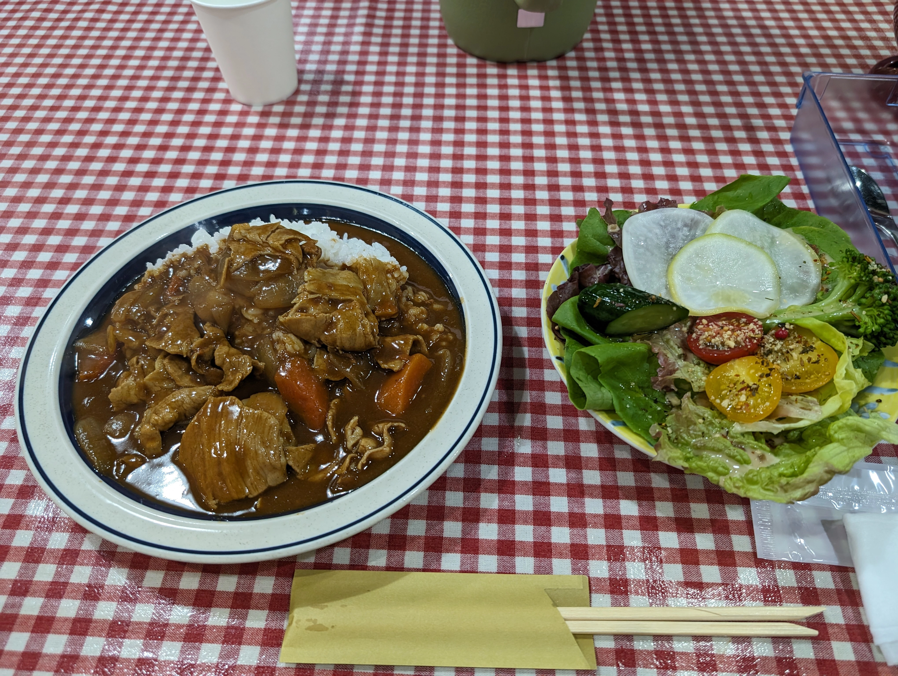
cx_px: 449
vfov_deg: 56.9
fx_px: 623
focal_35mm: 24
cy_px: 338
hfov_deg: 71.5
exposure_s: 1/50
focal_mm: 6.9
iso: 326
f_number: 1.68
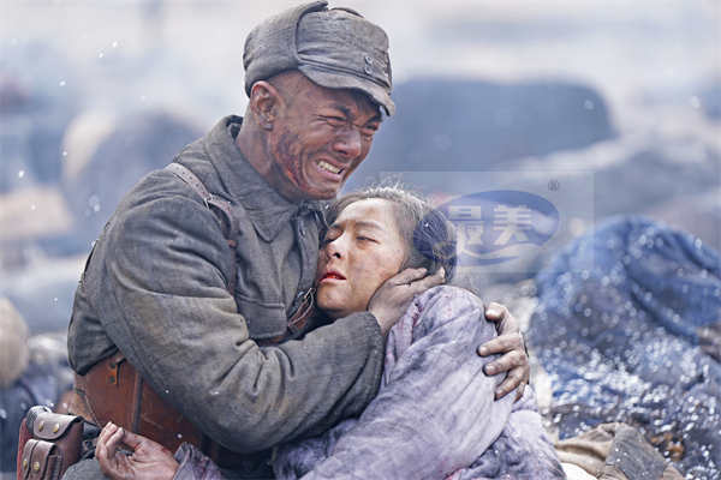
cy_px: 240
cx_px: 360
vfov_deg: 7.3
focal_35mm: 188
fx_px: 3765
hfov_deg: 10.9
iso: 200
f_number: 2.8
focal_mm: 188
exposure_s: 1/400
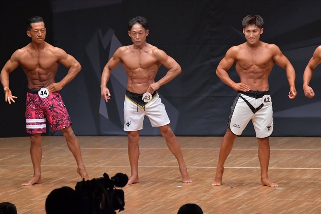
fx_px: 2406
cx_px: 160
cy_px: 107
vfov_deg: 5.1
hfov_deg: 7.6
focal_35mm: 270
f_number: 5.6
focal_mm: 180
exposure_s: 1/400
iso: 6400
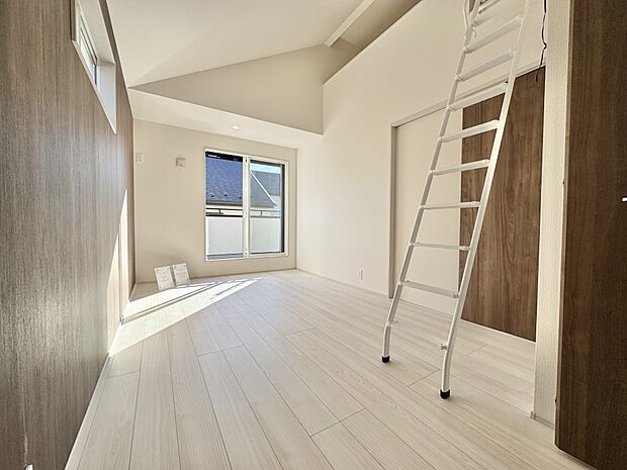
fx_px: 254
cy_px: 235
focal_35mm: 14
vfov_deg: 85.7
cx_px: 314
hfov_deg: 102.1
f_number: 2.2
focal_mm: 2.22
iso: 40
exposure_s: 1/356
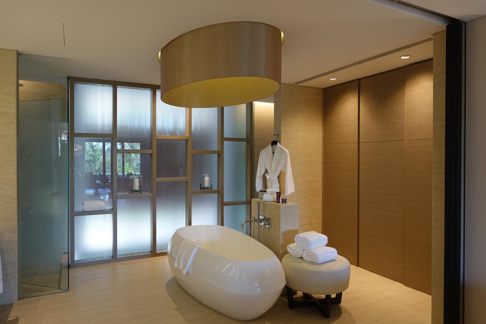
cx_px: 243
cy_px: 162
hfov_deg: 73.7
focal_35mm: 24
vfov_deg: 53.1
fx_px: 324
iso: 125
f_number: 2
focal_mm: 8.8
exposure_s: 1/30
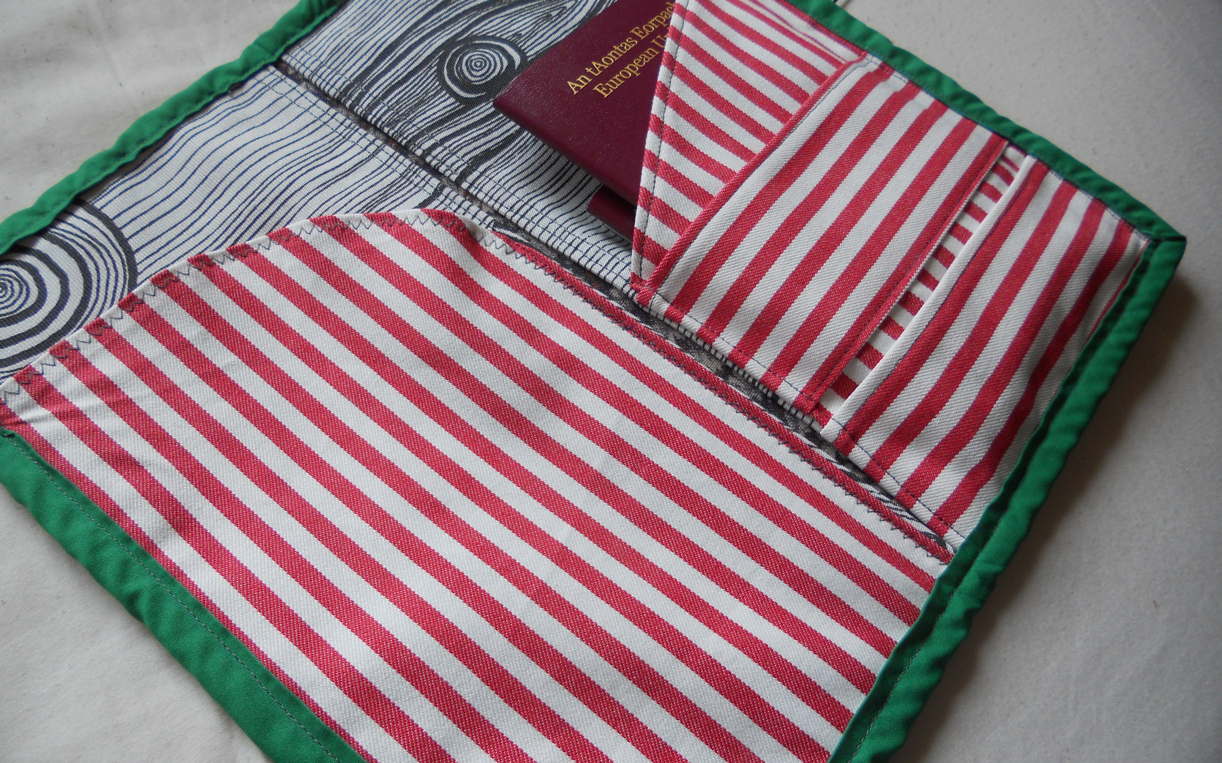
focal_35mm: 29
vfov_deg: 43.1
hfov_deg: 64.6
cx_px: 613
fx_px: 966
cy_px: 371
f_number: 3.2
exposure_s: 1/30
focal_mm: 4.9
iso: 80
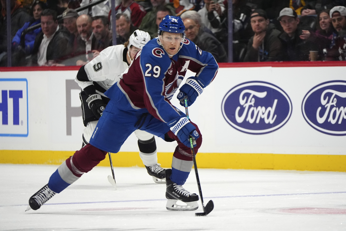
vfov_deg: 2.7
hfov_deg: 4.1
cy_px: 116
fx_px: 4805
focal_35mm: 500
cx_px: 173
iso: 5000
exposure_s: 1/1250
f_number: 6.7
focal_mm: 500
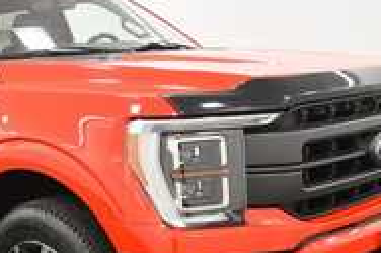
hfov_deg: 30.6
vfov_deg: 21.0
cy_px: 189
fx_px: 677
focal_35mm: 64
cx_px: 73
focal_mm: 20
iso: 1600
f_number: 5.6
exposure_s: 1/125
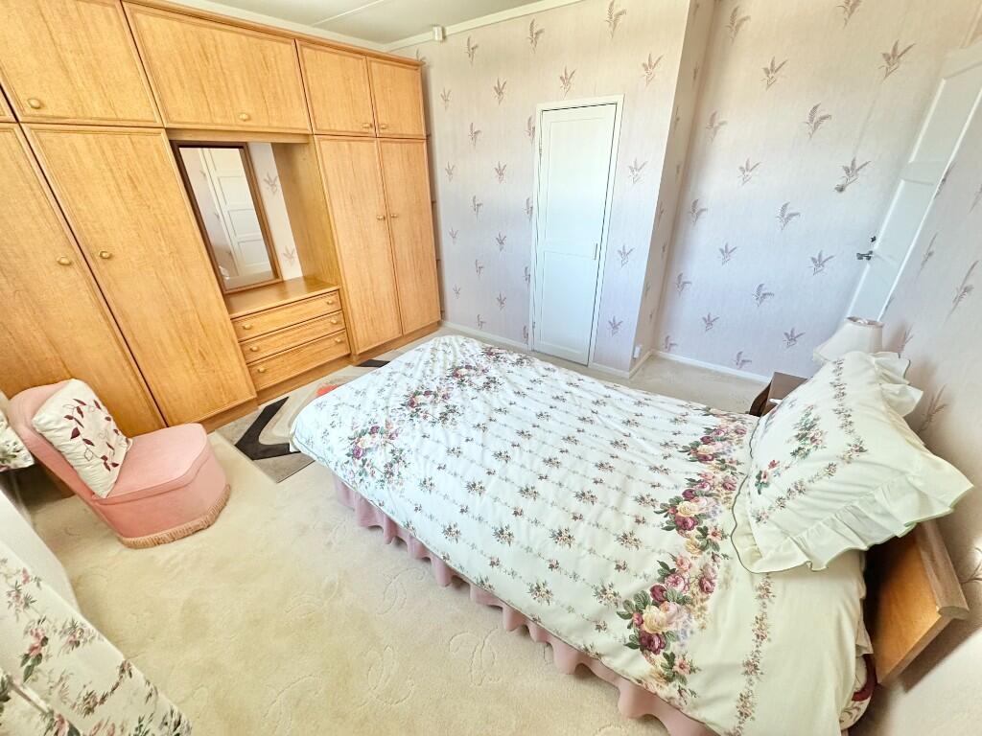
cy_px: 368
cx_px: 491
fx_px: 397
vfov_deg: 85.7
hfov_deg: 102.1
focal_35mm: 14
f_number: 2.2
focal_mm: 2.22
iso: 500
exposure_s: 1/60
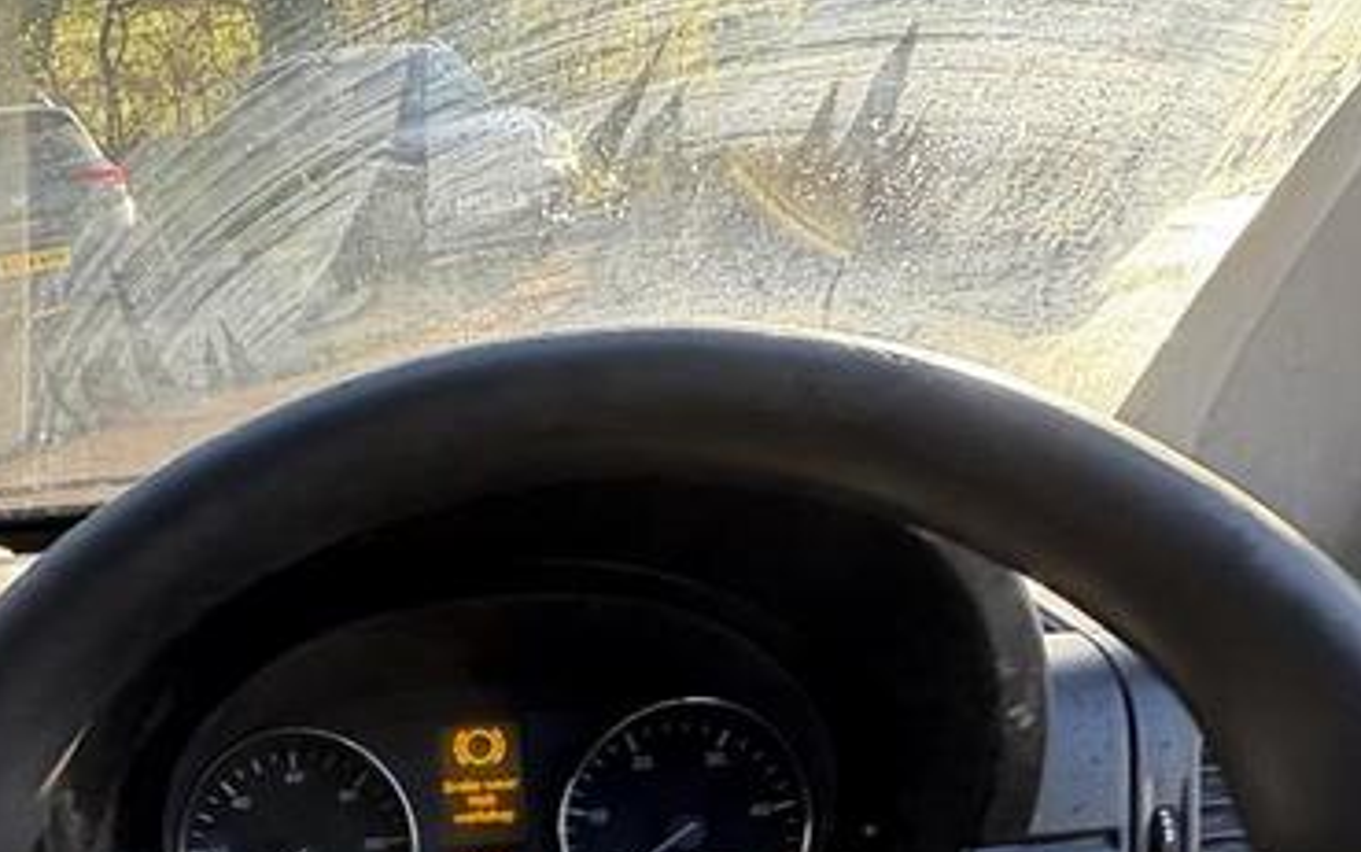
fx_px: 1336
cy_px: 904
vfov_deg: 31.9
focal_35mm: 36
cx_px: 247
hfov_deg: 50.3
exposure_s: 1/106
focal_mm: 2.22
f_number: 2.2
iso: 125
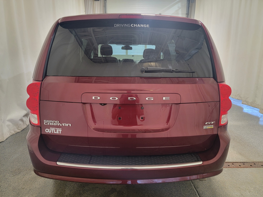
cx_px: 132
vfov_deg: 56.8
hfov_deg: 71.6
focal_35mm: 24
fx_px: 182
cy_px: 98
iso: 250
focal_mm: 6.7
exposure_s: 1/60
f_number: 1.8
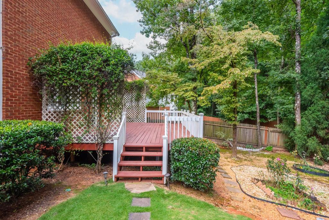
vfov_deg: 67.5
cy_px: 110
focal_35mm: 18
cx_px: 164
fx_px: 165
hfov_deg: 90.0
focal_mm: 18
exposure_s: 1/200
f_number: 8
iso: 800
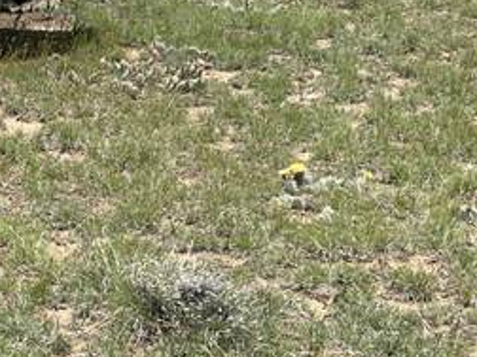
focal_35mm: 132
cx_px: -324
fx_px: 1819
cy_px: 200
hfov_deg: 13.7
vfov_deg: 11.2
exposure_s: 1/4444
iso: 50
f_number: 1.5
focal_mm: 5.7
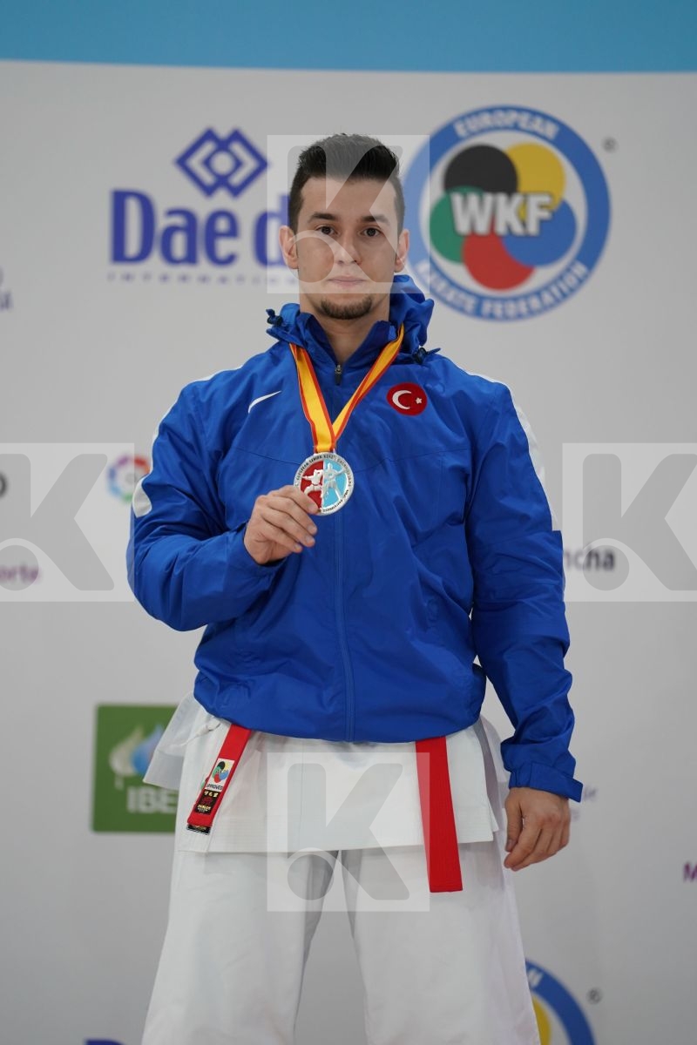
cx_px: 348
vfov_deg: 10.3
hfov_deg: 6.9
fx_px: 5808
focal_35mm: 200
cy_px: 522
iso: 800
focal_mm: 200
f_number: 2.8
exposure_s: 1/250
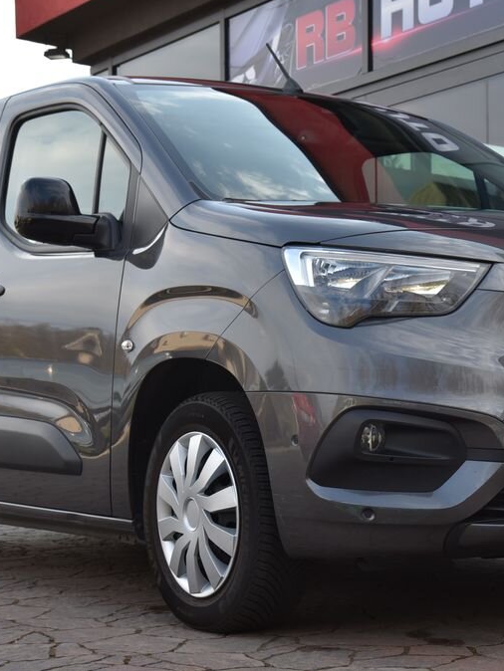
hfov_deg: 19.4
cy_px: 333
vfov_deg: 25.7
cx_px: 306
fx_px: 1474
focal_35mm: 76
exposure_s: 1/320
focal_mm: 52
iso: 500
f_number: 9
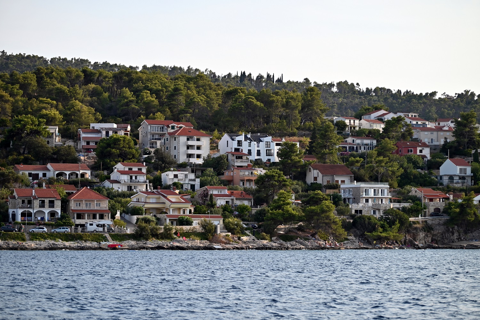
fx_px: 1547
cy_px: 160
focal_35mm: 116
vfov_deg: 11.8
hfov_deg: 17.6
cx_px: 240
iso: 250
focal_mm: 116
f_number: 4.8
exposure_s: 1/1250
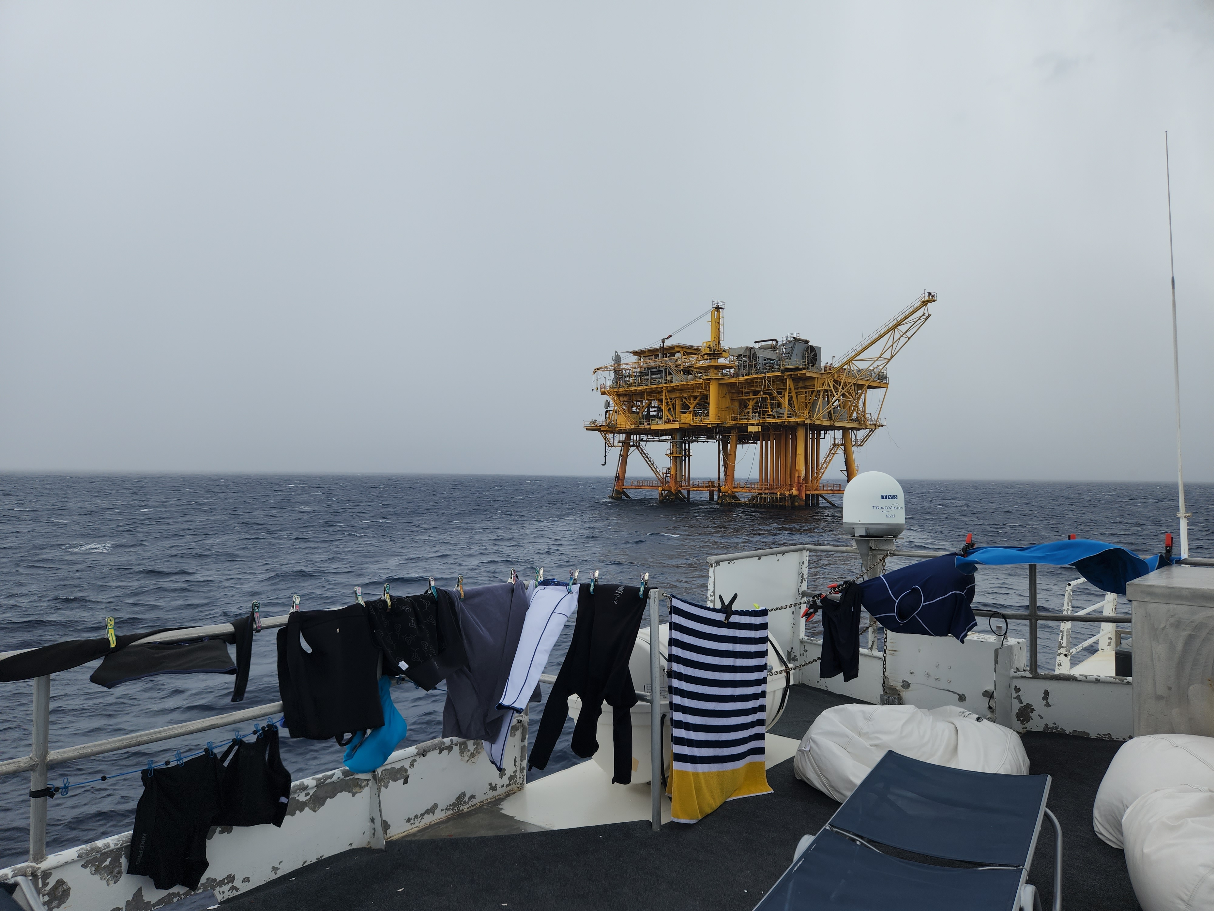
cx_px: 607
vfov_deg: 58.9
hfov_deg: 73.9
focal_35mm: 23
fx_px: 807
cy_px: 456
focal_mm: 5.4
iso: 20
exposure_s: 1/934
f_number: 1.8
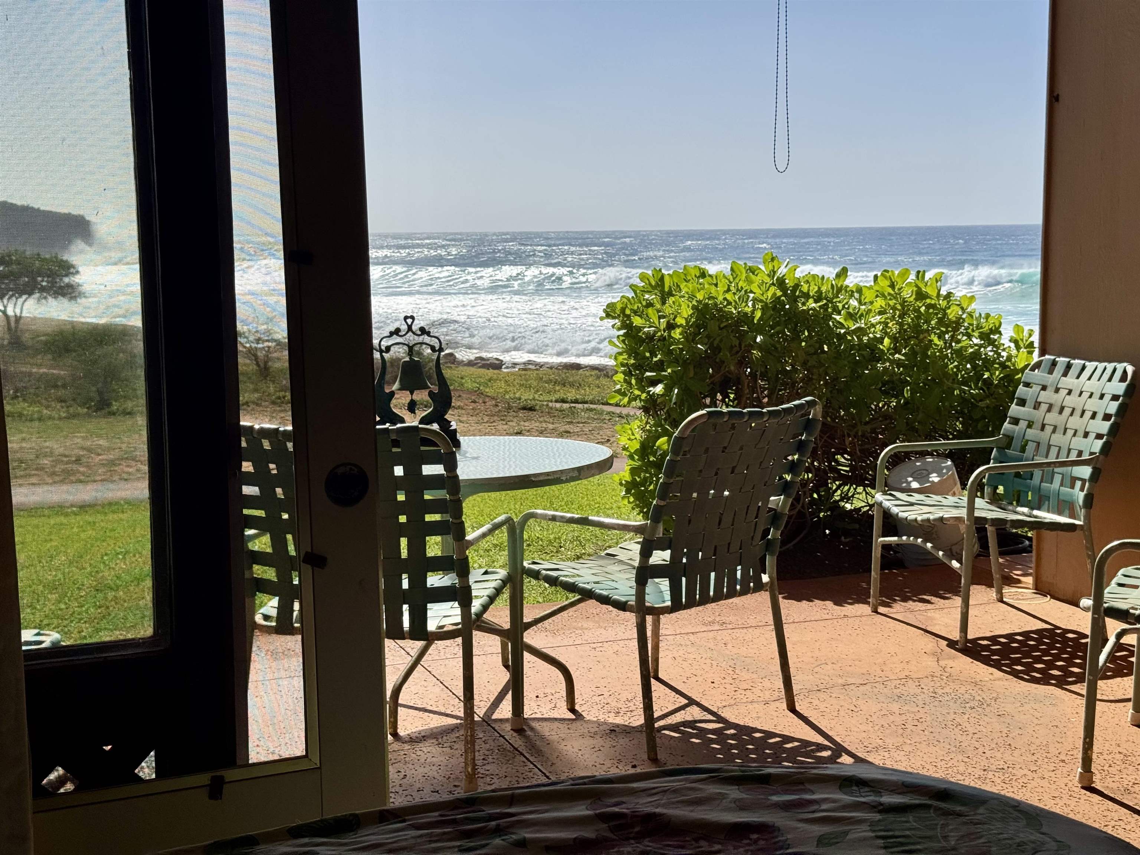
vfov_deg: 30.3
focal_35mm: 48
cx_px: 570
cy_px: 428
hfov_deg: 39.7
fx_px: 1581
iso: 64
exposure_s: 1/10526
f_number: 1.78
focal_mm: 6.76
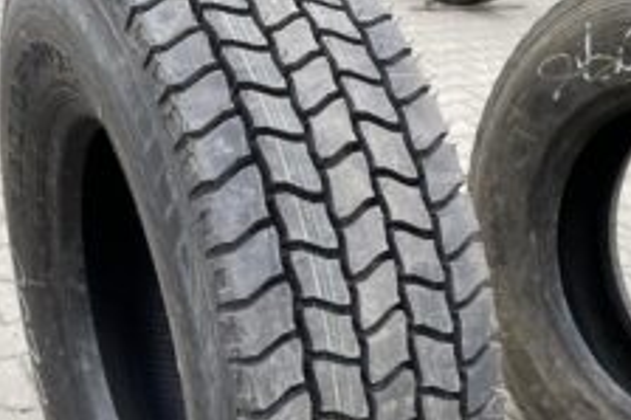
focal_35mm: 52
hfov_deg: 38.2
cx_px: 301
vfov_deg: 25.6
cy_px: 314
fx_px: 911
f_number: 1.8
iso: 80
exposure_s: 1/121
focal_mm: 4.25
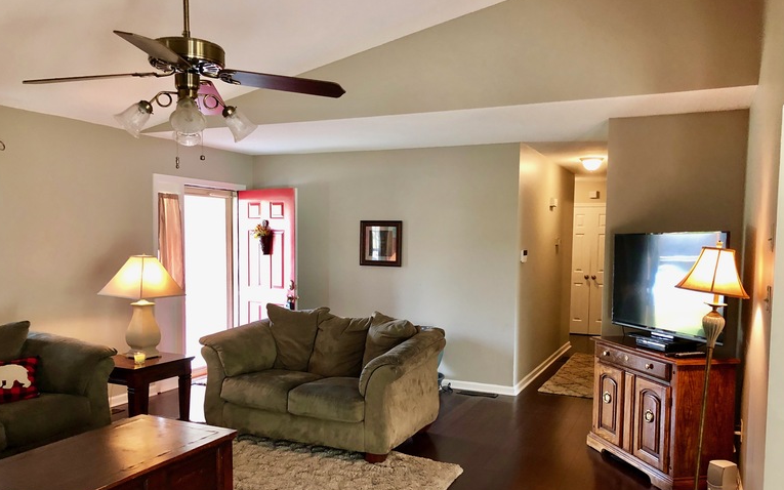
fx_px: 641
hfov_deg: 62.9
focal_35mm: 30
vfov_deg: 41.7
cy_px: 291
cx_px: 391
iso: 64
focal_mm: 3.99
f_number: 1.8
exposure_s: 1/15
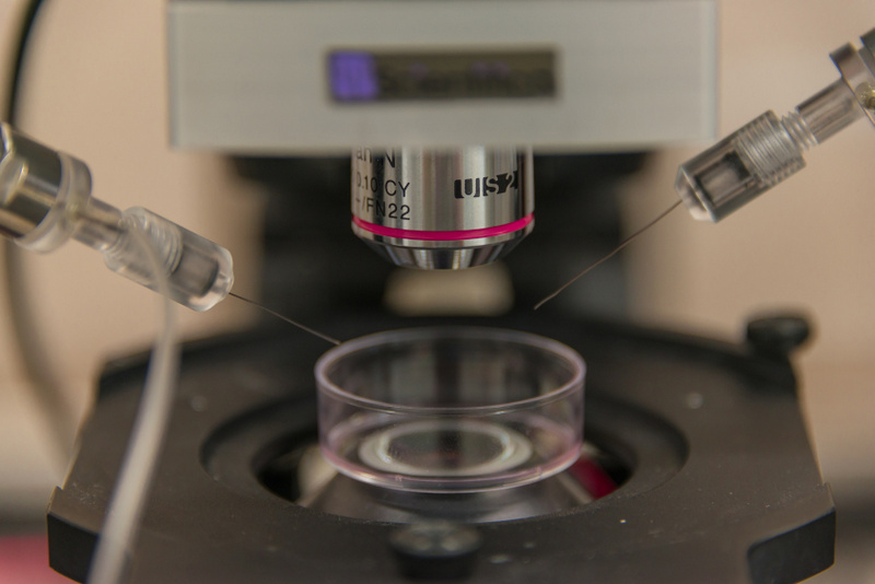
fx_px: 7294
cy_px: 292
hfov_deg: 6.9
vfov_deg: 4.6
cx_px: 438
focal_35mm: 300
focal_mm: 300
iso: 500
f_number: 5.6
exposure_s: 1/40
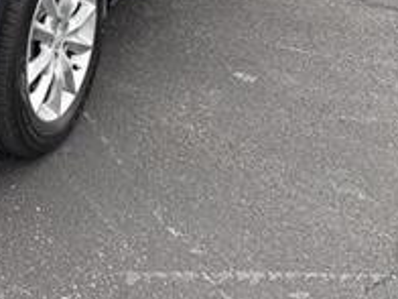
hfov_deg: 25.8
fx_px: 770
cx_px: -85
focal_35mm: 67
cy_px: -65
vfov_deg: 20.4
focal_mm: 5.96
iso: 50
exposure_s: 1/568
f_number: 1.6
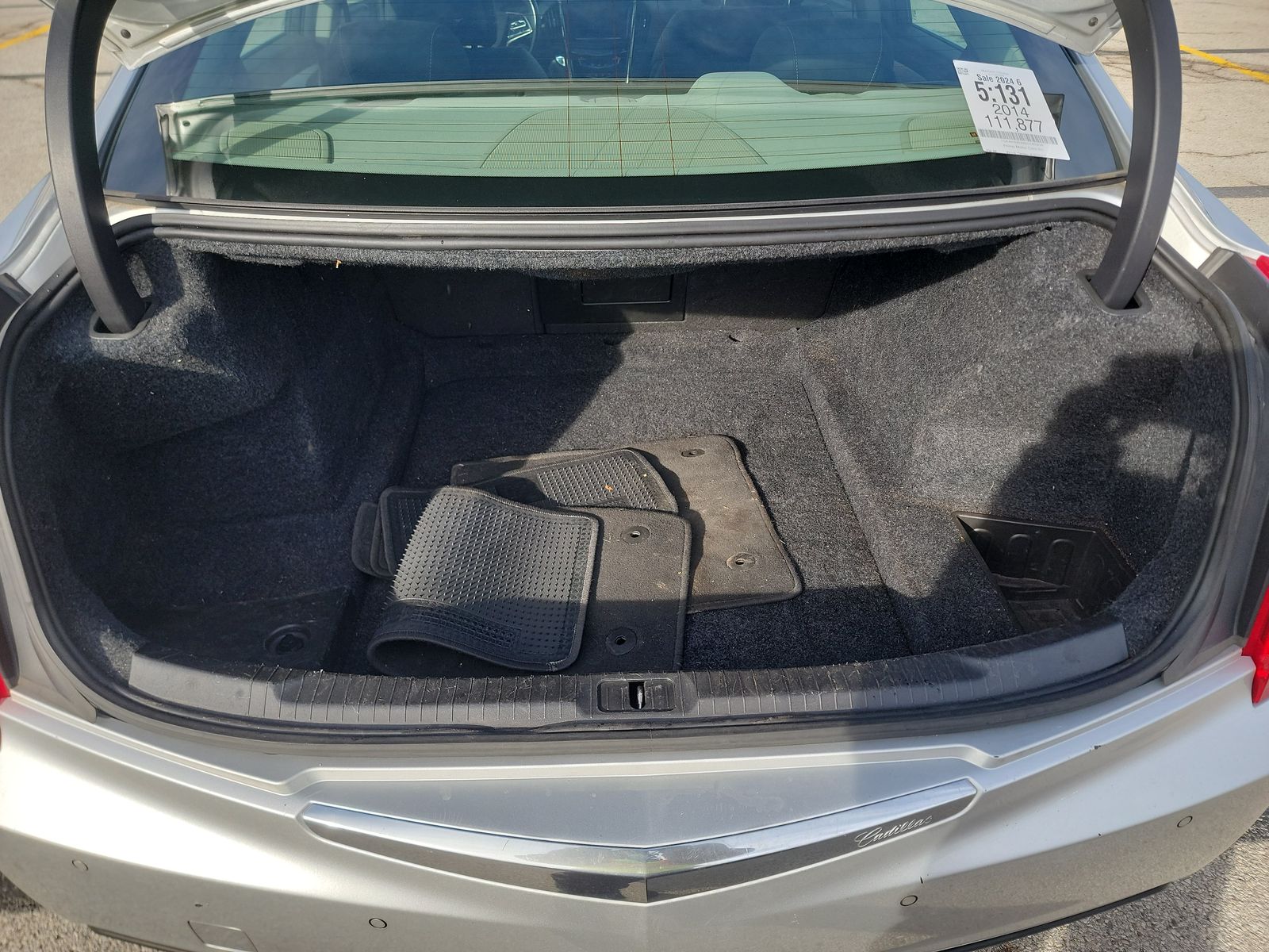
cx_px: 634
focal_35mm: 24
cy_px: 476
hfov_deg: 71.6
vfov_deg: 56.8
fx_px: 880
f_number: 1.8
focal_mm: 6.7
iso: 50
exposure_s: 1/258
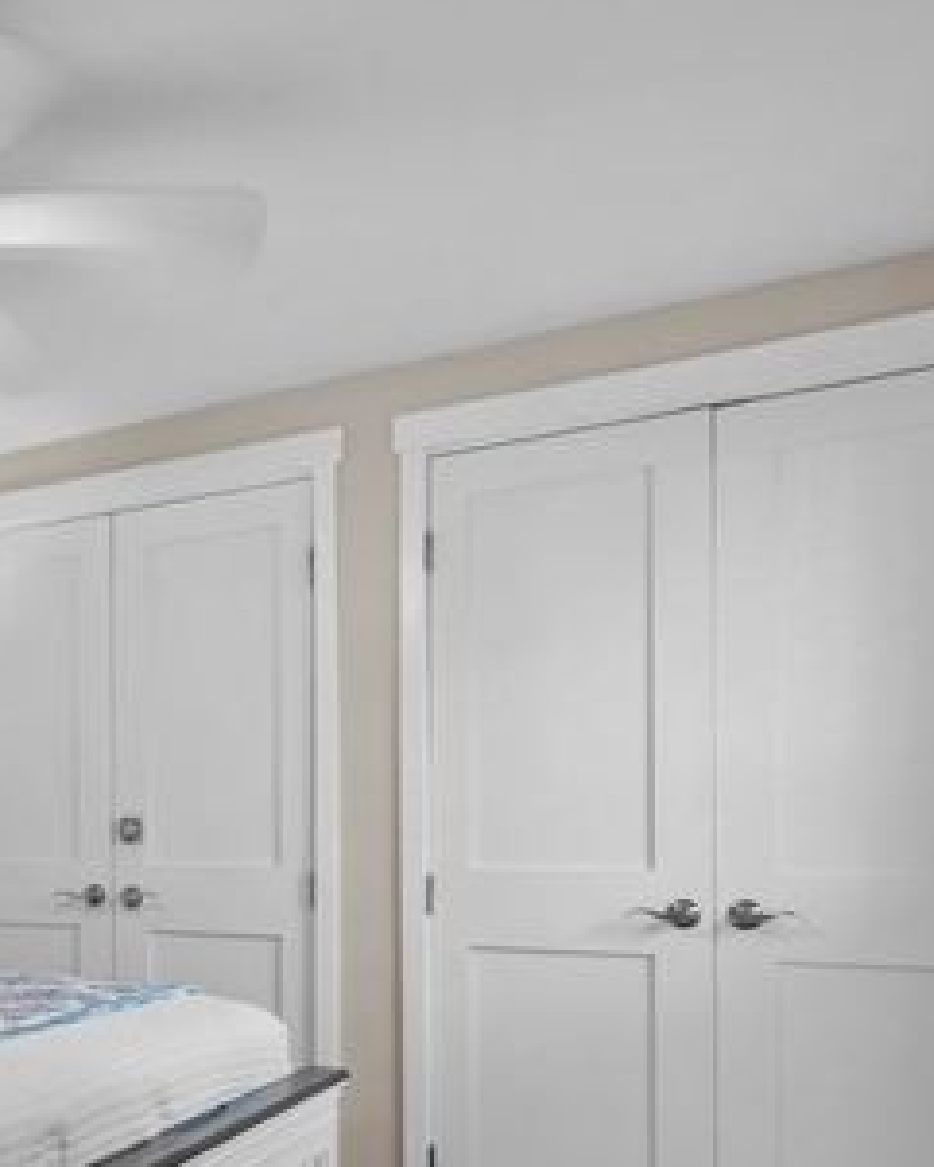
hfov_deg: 37.1
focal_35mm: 33
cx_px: -103
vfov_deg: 52.0
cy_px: 868
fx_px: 1140
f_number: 8
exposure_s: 1/1.25
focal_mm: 15
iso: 320
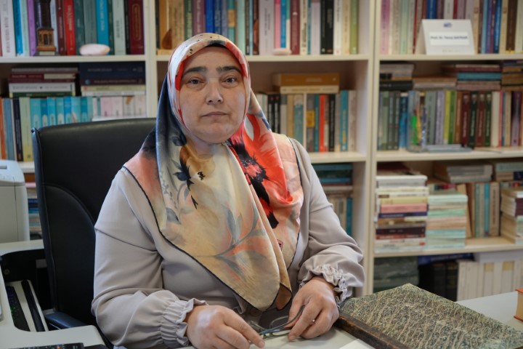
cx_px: 262
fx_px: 668
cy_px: 174
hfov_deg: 42.7
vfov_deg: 29.2
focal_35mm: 46
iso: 1600
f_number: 4
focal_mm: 46
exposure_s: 1/160
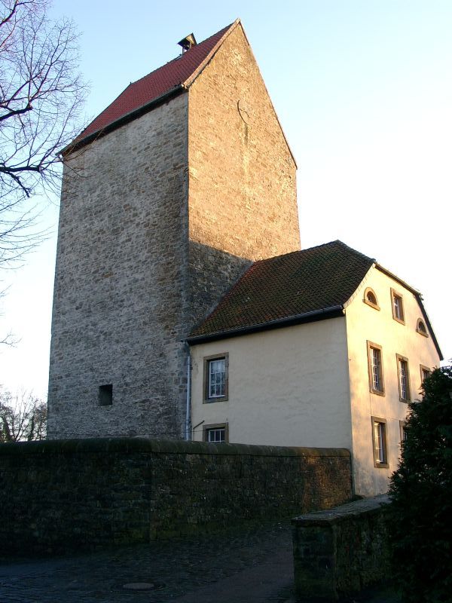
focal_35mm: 34
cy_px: 302
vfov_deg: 54.0
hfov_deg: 41.8
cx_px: 226
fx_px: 592
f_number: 4
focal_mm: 7.13
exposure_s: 1/65.8
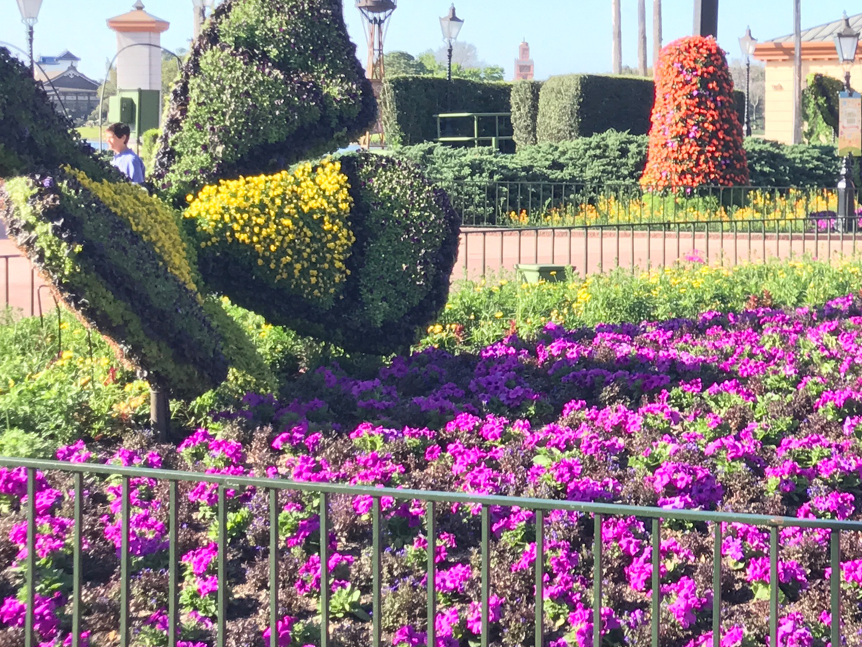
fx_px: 1669
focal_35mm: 67
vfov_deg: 21.7
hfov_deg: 27.8
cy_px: 158
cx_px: 798
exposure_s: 1/656
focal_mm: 3.99
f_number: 1.8
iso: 20
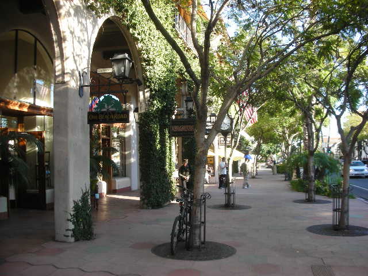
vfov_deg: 40.7
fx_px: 372
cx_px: 184
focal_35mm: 35
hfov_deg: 52.6
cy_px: 138
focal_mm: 5.8
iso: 50
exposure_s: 1/61.3
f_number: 3
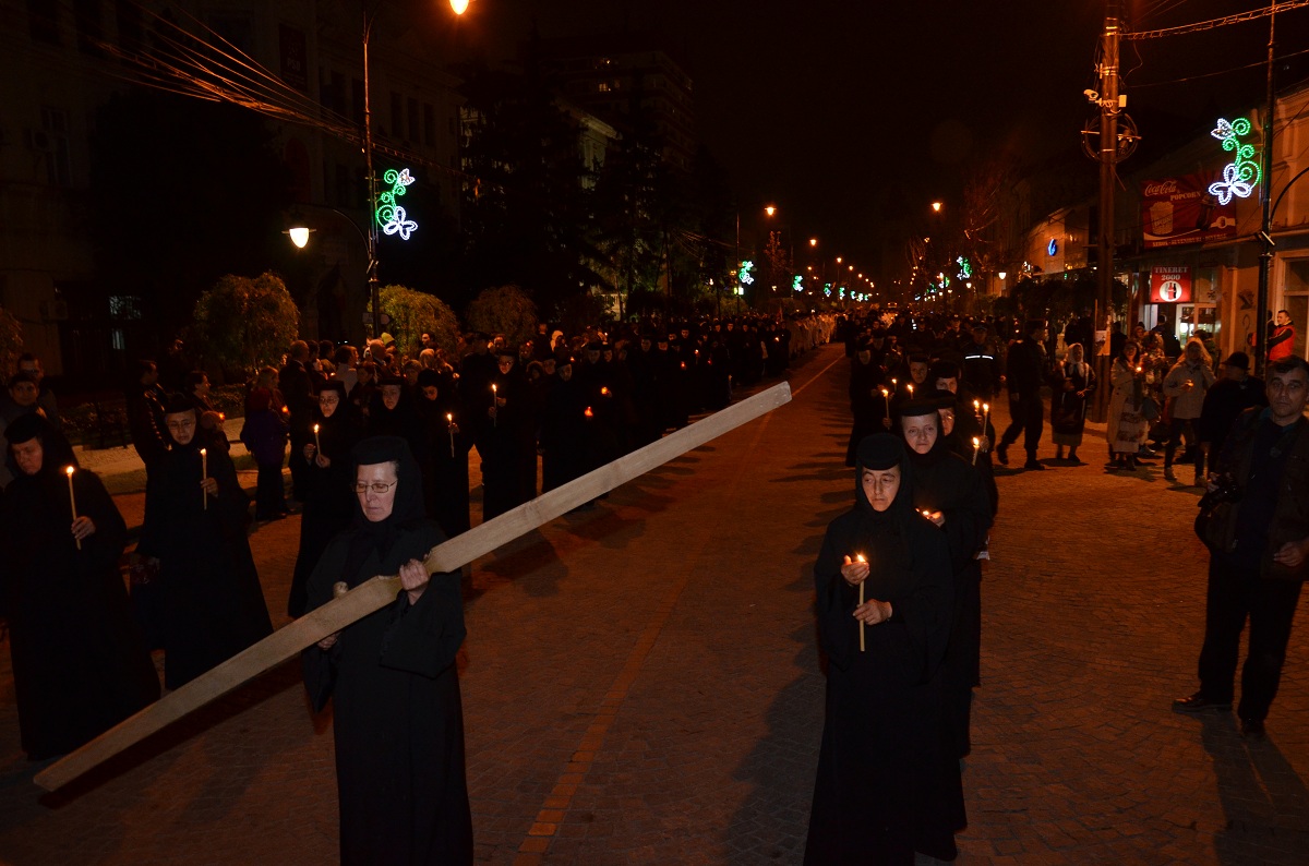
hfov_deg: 67.5
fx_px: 979
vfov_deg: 47.7
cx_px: 654
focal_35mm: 27
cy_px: 433
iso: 1000
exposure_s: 1/40
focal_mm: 18
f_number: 4.5
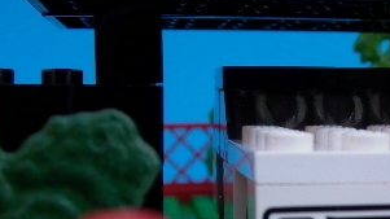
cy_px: 201
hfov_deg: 23.3
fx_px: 910
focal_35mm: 88
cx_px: 384
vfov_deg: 13.6
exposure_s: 1/218
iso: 100
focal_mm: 8.19
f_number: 4.2
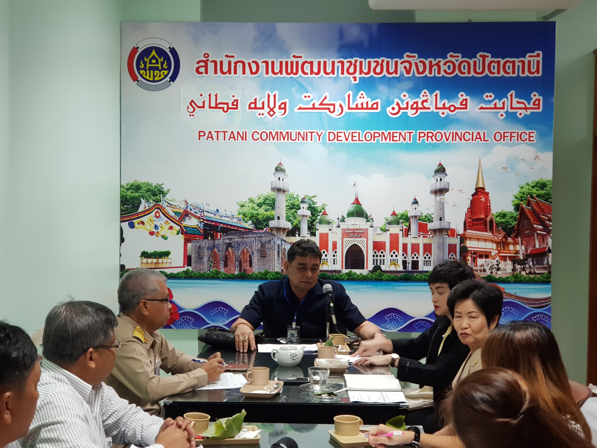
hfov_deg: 36.8
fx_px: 897
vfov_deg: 28.0
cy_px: 224
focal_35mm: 52
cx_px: 298
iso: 200
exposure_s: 1/20
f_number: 2.4
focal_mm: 6
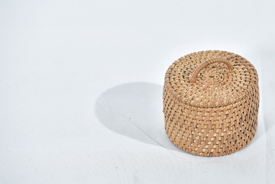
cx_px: 192
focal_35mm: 307
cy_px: 92
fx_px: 2347
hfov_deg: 6.7
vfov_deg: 4.5
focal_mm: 200
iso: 200
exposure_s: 1/125
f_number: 5.6
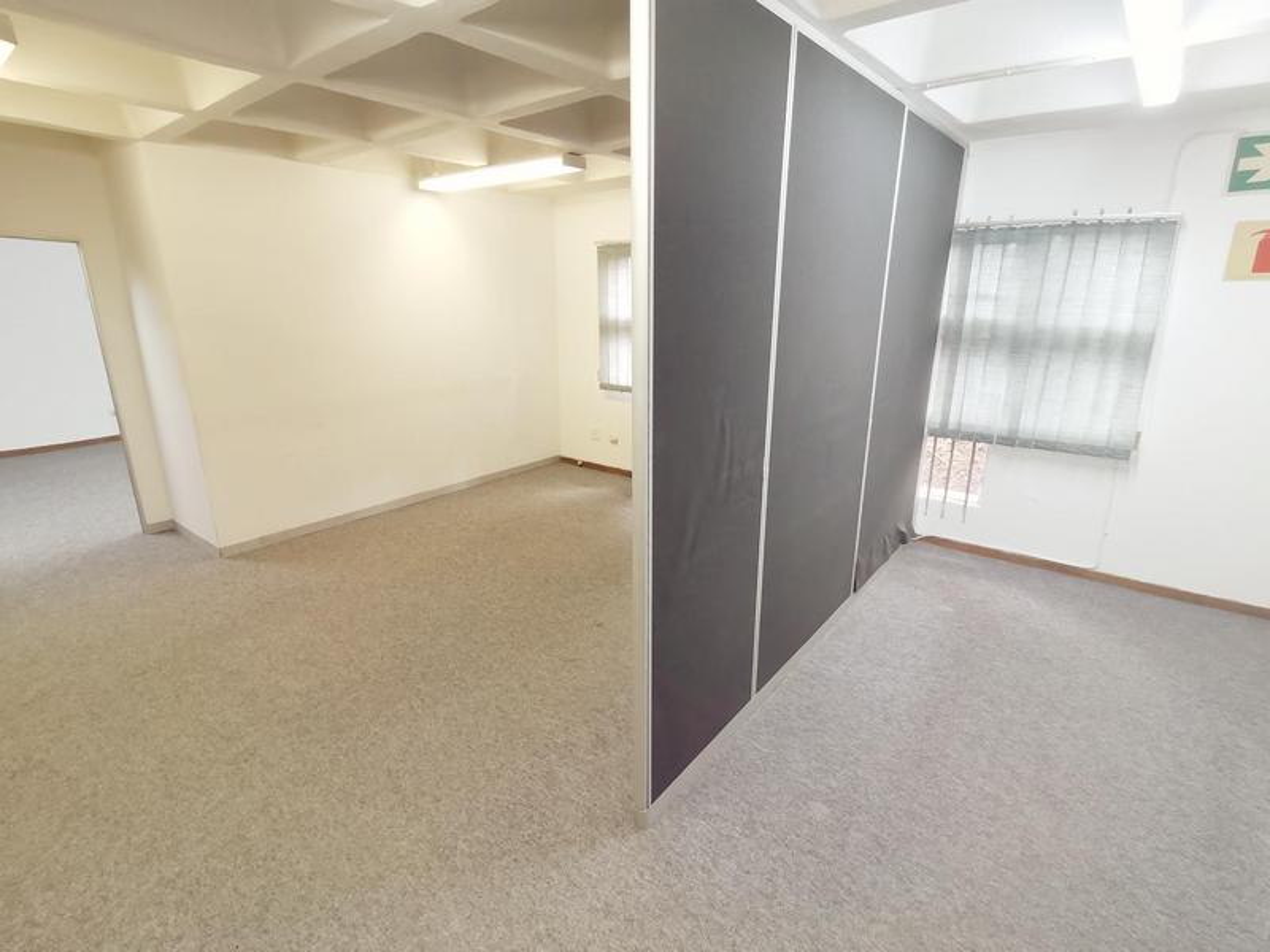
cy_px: 476
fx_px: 624
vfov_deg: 74.7
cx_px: 635
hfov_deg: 91.0
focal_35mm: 17
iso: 250
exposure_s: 1/33.3
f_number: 2.4
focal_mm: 1.78
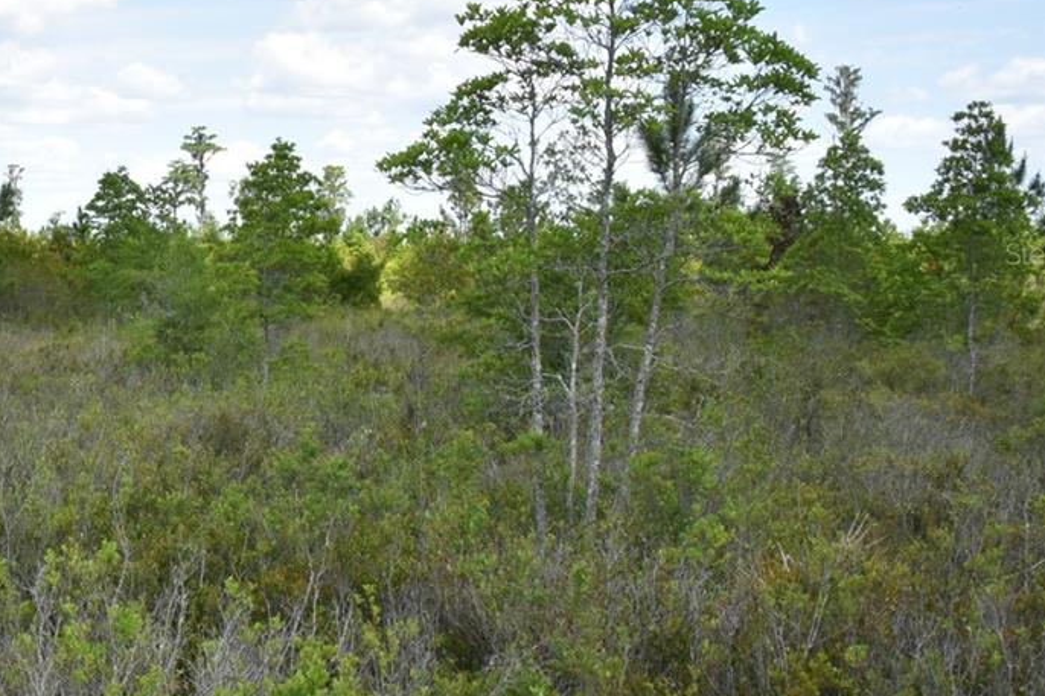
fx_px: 1625
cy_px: 254
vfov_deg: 24.1
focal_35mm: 56
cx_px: -78
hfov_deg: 31.9
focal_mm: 24
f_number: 22
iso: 1250
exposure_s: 1/200
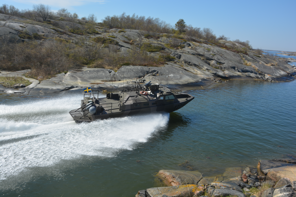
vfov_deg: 40.0
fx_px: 271
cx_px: 148
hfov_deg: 57.2
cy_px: 98
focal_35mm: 33
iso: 100
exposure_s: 1/320
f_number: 9
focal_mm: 22
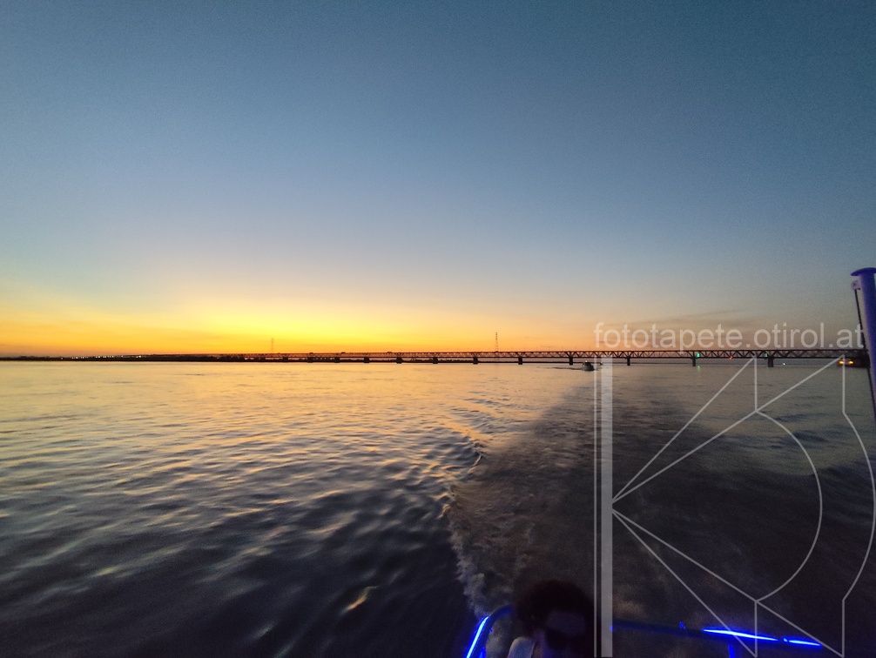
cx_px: 438
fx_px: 405
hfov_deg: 94.5
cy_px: 329
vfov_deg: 78.2
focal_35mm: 16
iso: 400
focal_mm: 1.65
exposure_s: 1/50
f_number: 2.2
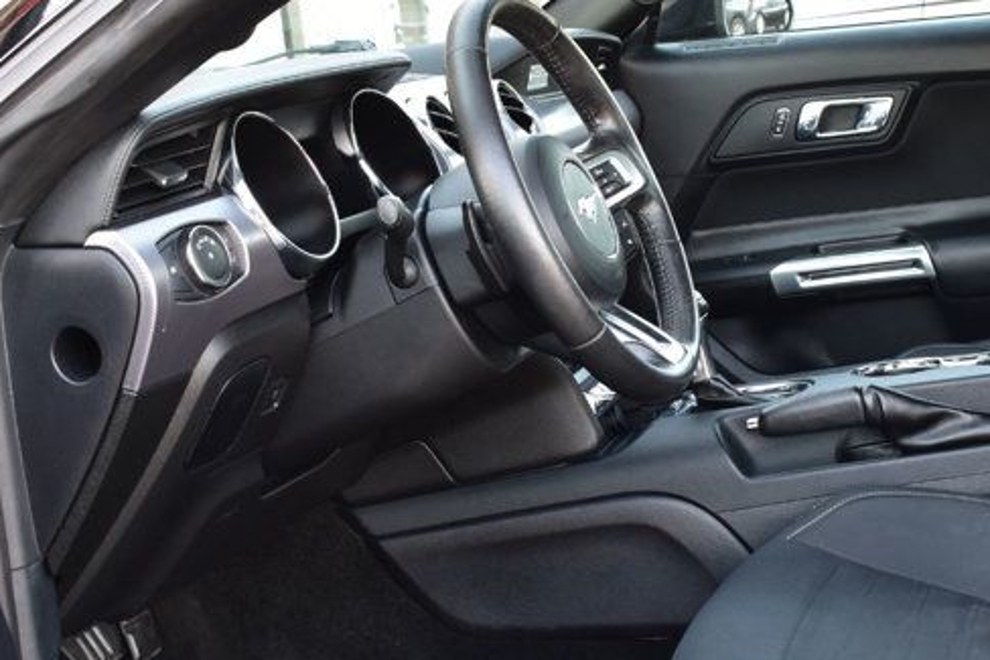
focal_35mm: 66
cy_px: 428
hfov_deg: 30.3
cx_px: 667
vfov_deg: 20.5
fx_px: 1816
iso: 400
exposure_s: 1/25
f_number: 7.1
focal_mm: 21
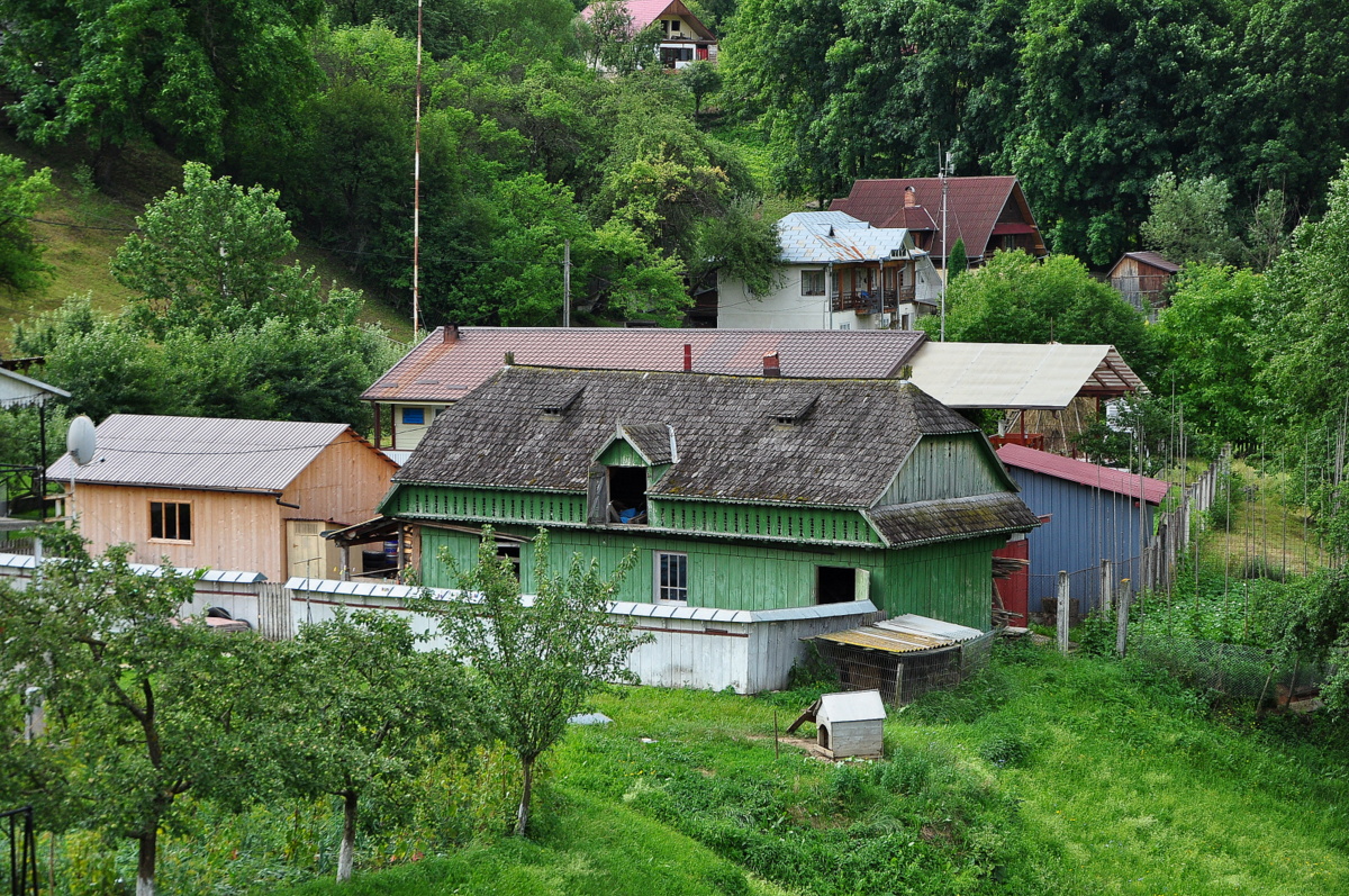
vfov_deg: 15.7
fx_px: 3256
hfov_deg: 23.4
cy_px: 448
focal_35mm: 87
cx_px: 674
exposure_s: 1/500
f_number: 5.6
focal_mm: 58
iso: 400
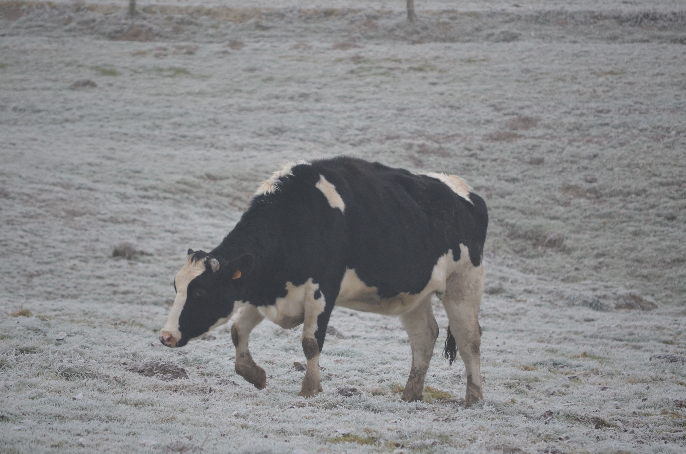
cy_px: 227
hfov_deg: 6.9
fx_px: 5705
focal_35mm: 300
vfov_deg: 4.6
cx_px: 343
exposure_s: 1/400
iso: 400
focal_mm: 200
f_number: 5.6
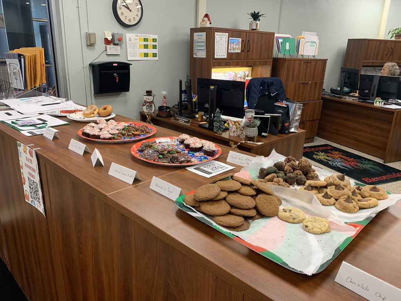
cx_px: 200
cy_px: 150
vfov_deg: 53.1
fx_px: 301
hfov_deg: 67.3
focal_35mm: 26
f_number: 1.8
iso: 64
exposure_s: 1/60
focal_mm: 4.25
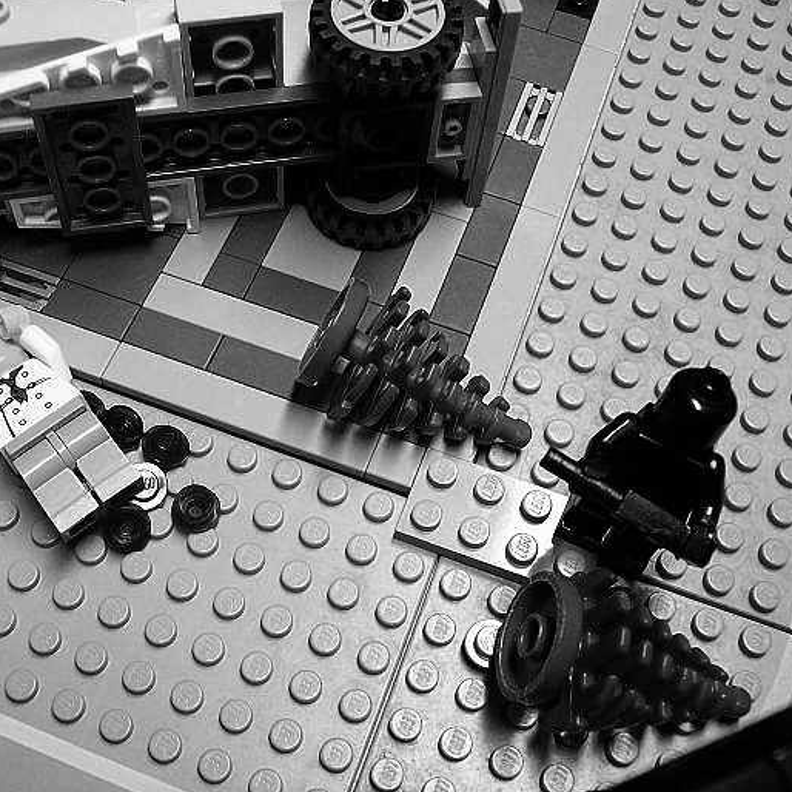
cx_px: 347
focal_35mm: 43
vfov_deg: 39.2
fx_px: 1113
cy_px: 395
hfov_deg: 39.1
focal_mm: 6
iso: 160
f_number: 2.7
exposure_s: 1/25
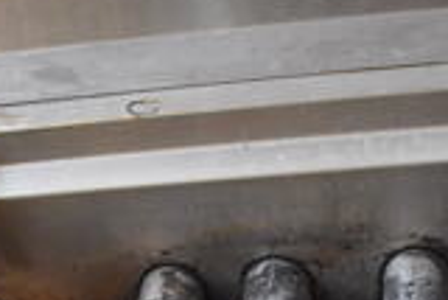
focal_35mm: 103
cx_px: 232
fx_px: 1283
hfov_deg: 19.8
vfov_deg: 12.2
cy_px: 552
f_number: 3.5
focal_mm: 18
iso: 4500
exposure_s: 1/125
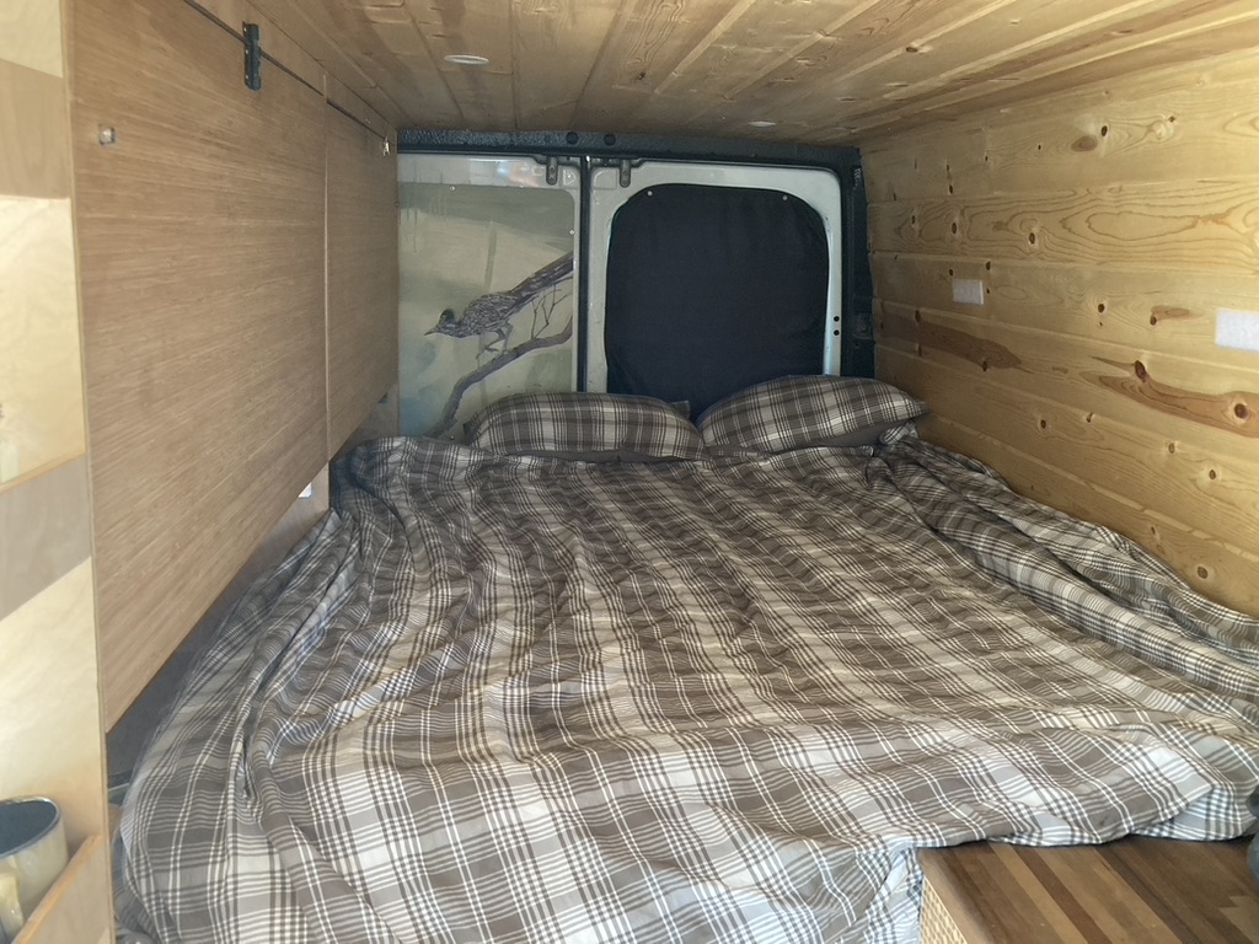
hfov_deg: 63.4
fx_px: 1018
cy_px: 472
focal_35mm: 28
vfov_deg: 49.7
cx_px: 630
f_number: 1.8
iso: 250
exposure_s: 1/60
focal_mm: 3.99
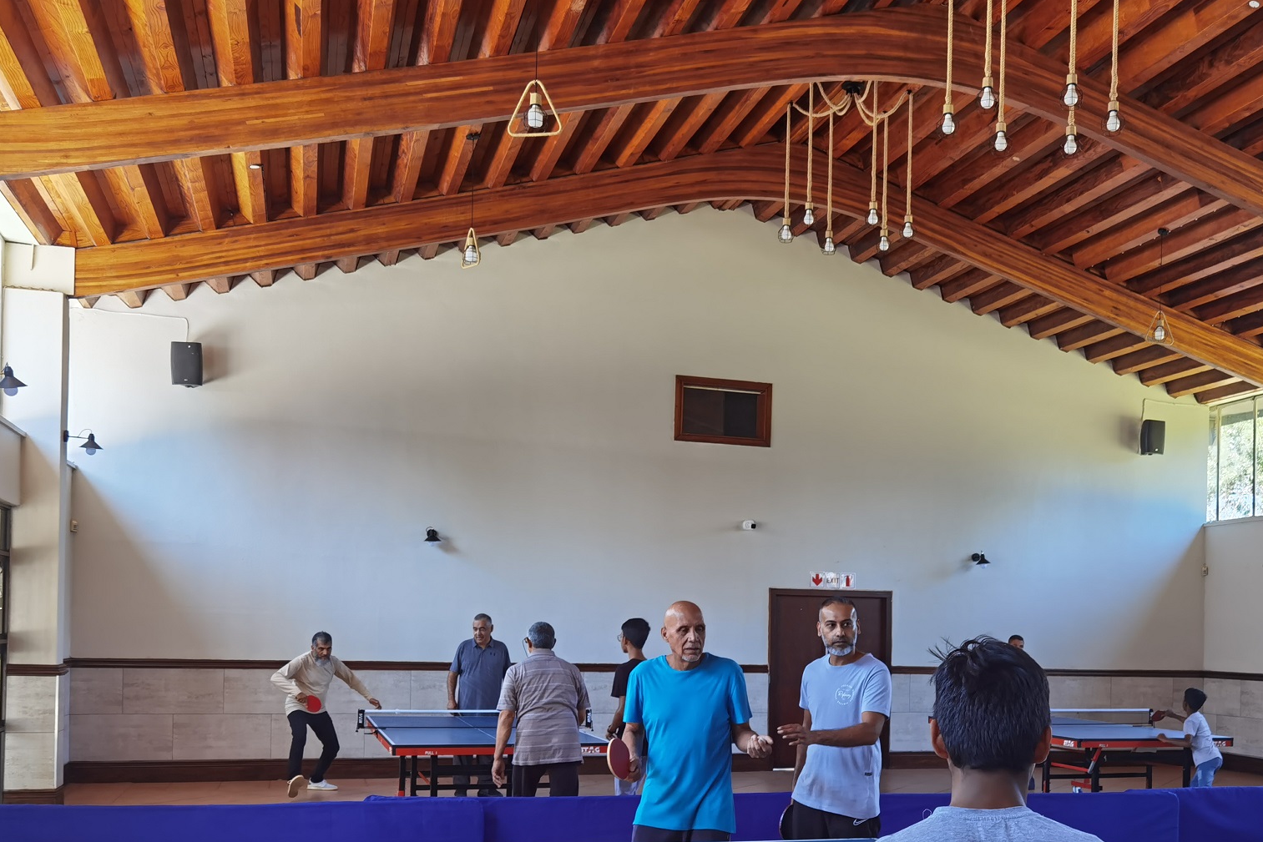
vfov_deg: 34.3
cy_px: 636
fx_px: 1333
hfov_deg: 50.3
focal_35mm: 38
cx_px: 773
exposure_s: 1/148
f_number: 1.9
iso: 50
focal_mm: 6.71
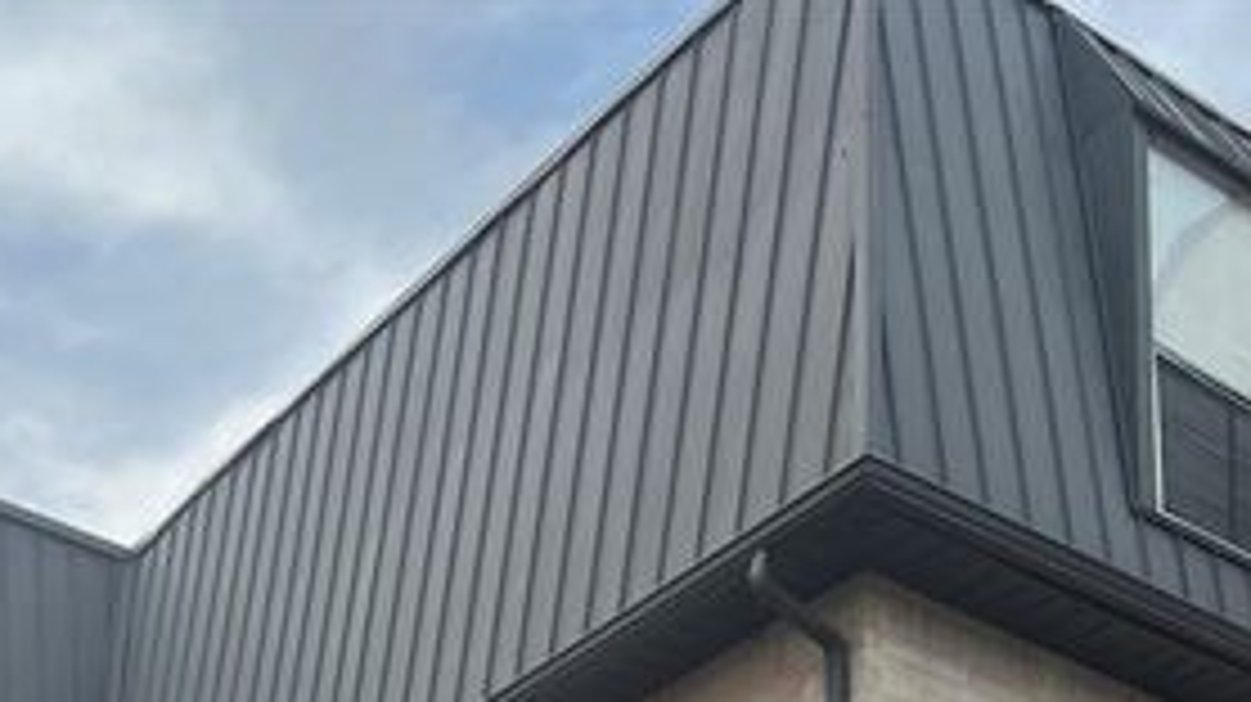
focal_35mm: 68
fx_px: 2254
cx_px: 364
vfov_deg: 14.2
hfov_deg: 30.7
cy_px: 1492
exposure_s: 1/380
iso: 50
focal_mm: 5.7
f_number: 1.5
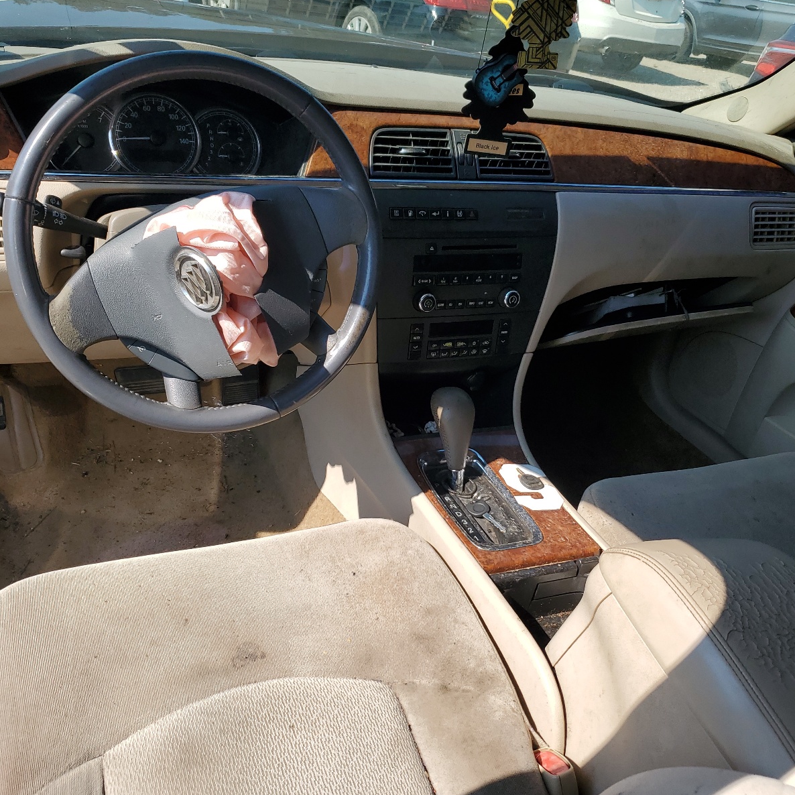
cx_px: 397
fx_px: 805
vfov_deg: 52.5
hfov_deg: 52.5
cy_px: 399
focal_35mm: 31
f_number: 1.5
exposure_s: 1/2000
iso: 50
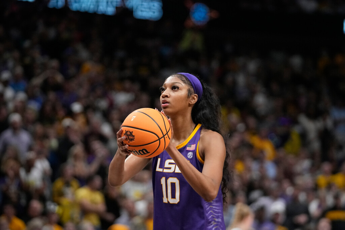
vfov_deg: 6.1
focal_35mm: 225
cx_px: 172
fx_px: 2156
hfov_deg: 9.1
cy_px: 115
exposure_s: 1/1600
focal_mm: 150
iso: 3200
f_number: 2.8
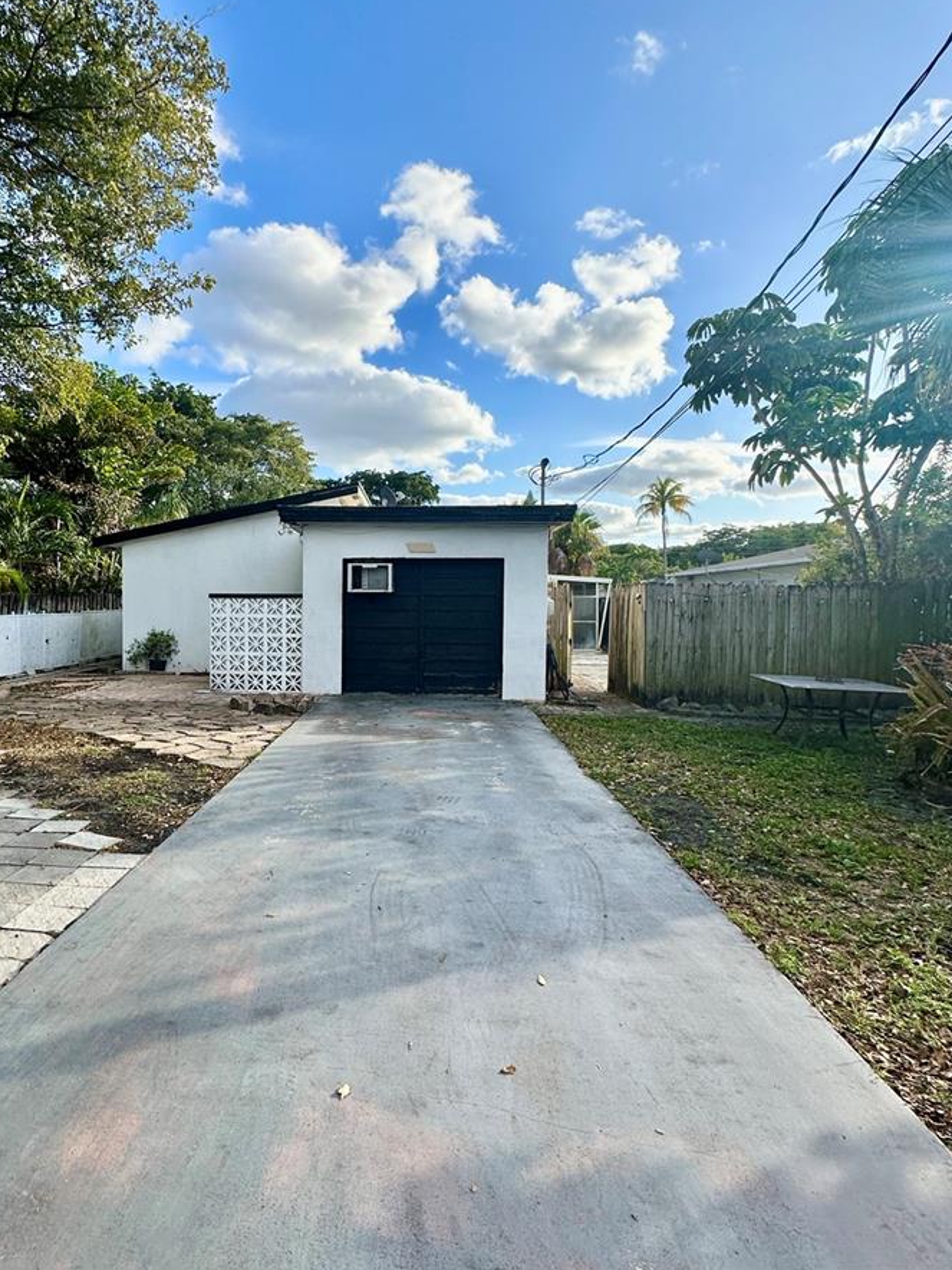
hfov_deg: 66.7
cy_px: 616
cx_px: 312
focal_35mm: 19
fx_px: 697
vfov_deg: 84.6
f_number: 2.2
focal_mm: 2.22
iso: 50
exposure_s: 1/1159
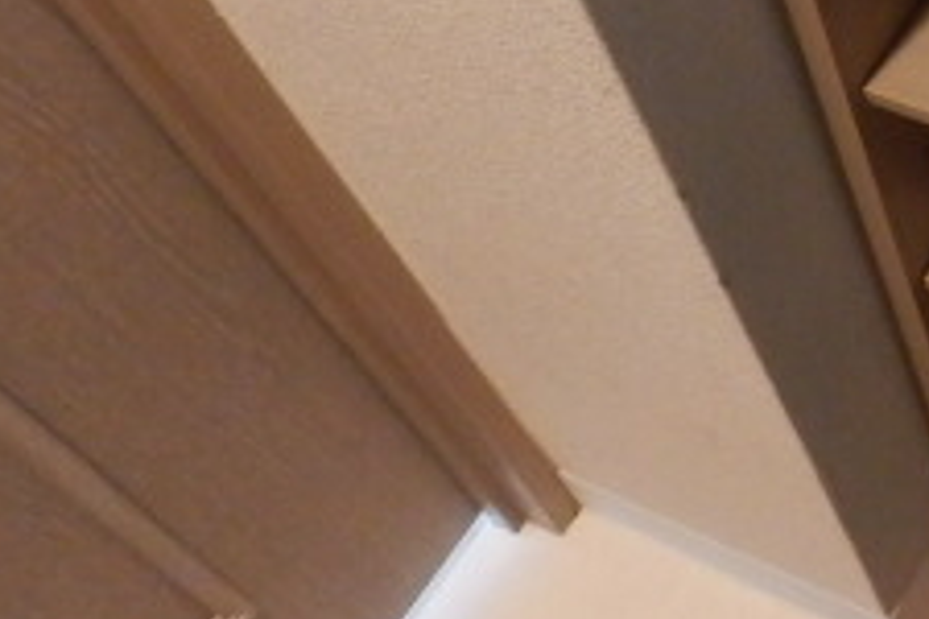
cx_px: 1247
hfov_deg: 24.4
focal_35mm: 71
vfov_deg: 18.6
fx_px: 1832
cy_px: -21
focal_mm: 4.2
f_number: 3
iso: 800
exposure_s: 1/25
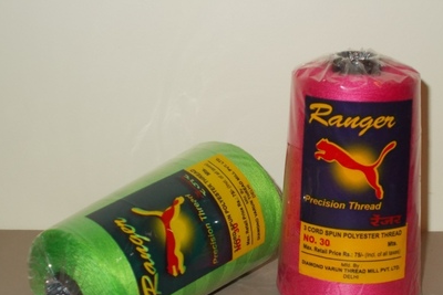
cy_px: 206
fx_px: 800
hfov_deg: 30.8
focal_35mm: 65
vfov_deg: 20.8
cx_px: 272
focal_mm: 9
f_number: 4.5
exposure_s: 1/30
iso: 200
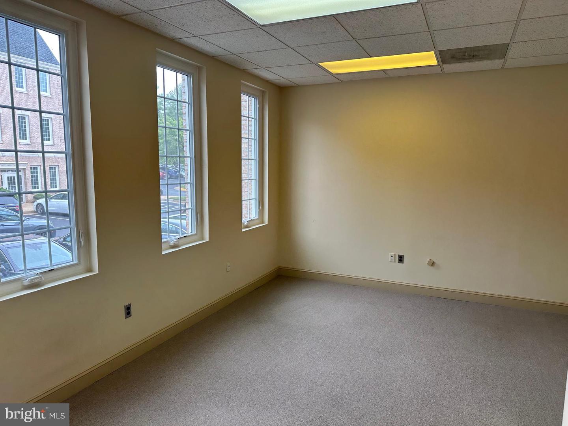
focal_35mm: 24
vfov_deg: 56.8
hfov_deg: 71.6
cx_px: 284
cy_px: 213
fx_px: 394
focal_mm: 6.86
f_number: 1.78
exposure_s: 1/142
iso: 80
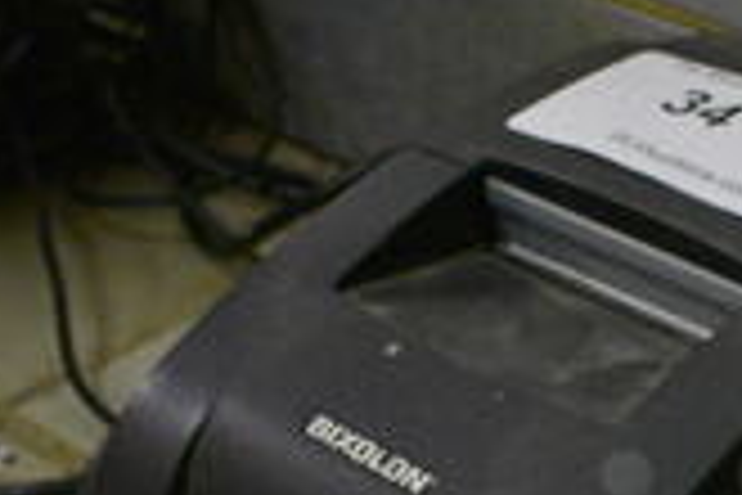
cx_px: 904
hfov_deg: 19.2
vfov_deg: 13.2
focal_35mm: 100
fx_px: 2061
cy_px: 657
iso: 5000
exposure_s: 1/125
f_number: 3.5
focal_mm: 18
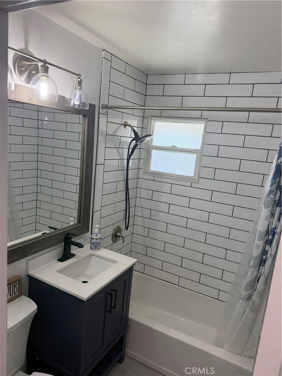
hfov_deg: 56.8
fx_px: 261
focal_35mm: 24
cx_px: 141
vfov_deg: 71.6
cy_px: 188
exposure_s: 1/237
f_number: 1.78
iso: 125
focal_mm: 6.76
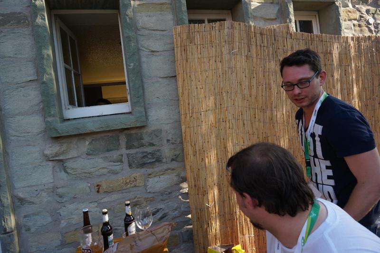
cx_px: 190
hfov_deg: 73.8
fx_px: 253
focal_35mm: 24
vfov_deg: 53.1
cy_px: 126
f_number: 5
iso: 100
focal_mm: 16
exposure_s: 1/125
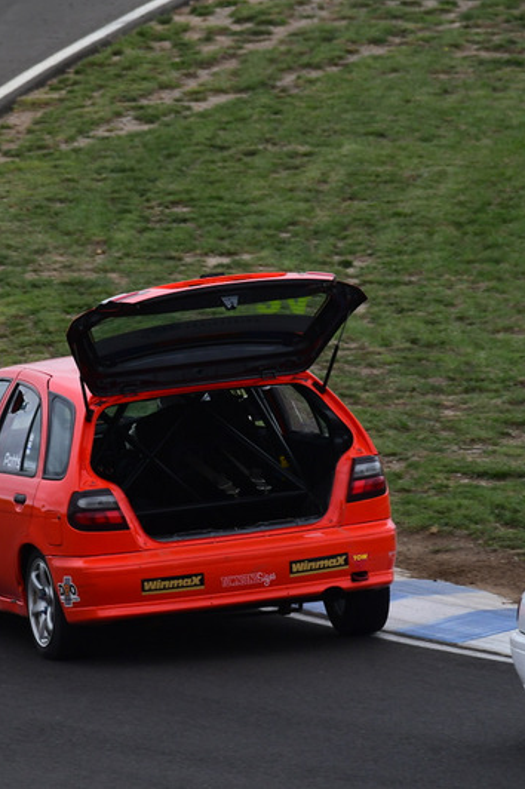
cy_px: 394
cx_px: 151
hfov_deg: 1.2
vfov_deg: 1.8
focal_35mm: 1129
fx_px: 24727
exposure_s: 1/640
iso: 640
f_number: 11
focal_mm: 500
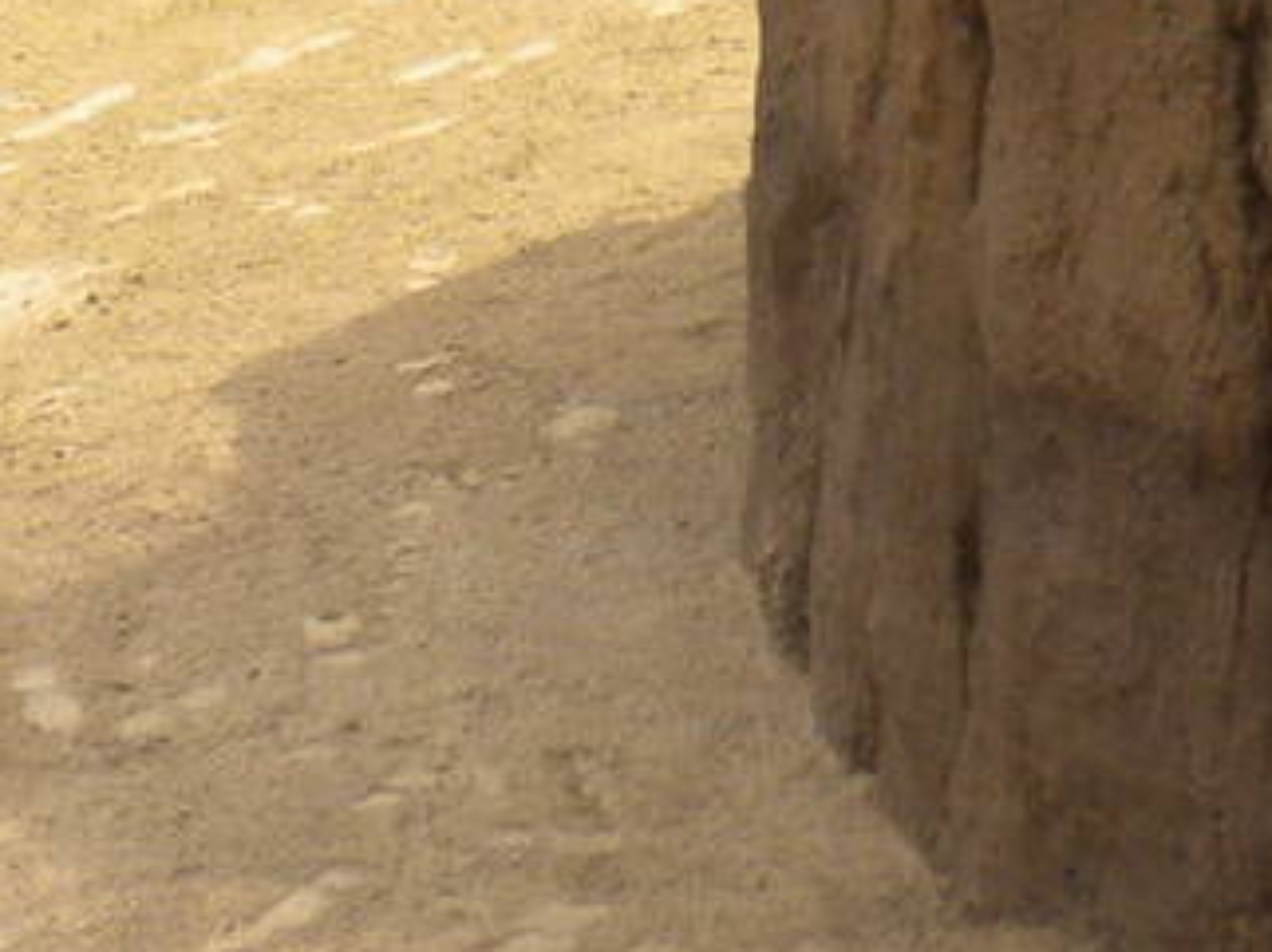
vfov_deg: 7.6
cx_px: 683
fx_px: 6756
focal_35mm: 184
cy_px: -1153
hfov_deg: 10.8
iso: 64
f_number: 3.5
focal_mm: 6.6
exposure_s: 1/419
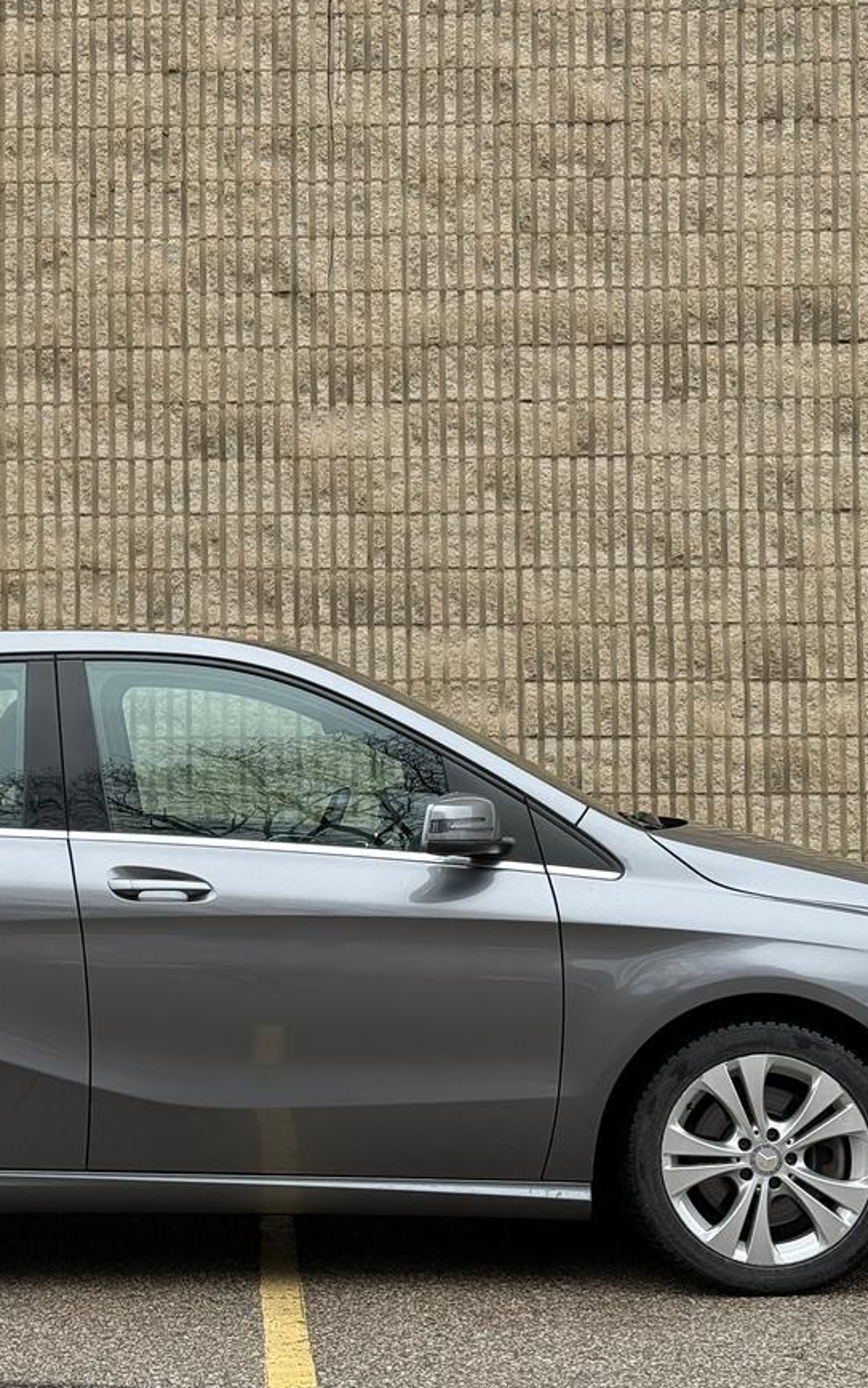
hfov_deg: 17.3
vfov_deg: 27.5
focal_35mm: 75
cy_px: 676
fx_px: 2837
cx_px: 168
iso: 80
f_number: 1.78
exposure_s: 1/1242
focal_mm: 6.76
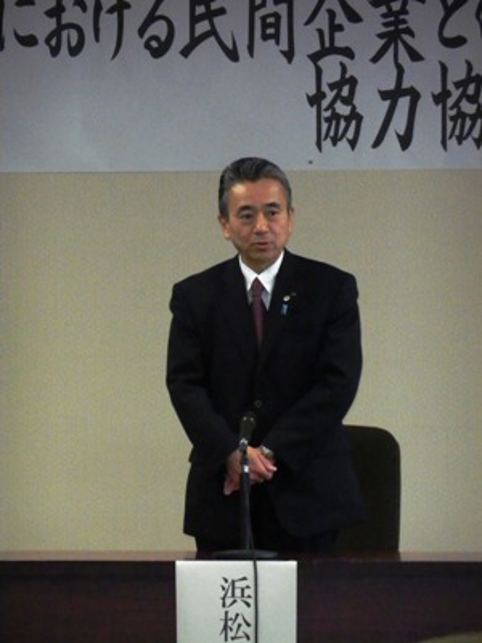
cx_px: 241
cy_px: 322
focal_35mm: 251
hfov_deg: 5.9
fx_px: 4660
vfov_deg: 7.9
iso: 800
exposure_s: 1/125
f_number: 5.3
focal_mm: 45
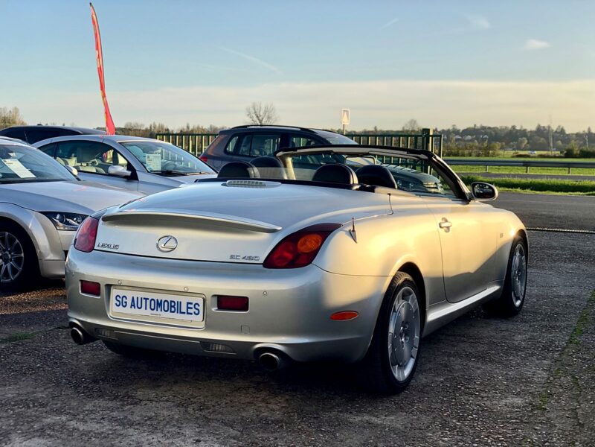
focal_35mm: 52
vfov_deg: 28.0
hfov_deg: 36.8
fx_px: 894
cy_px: 224
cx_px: 298
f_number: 2.4
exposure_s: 1/378
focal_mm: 6
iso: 16
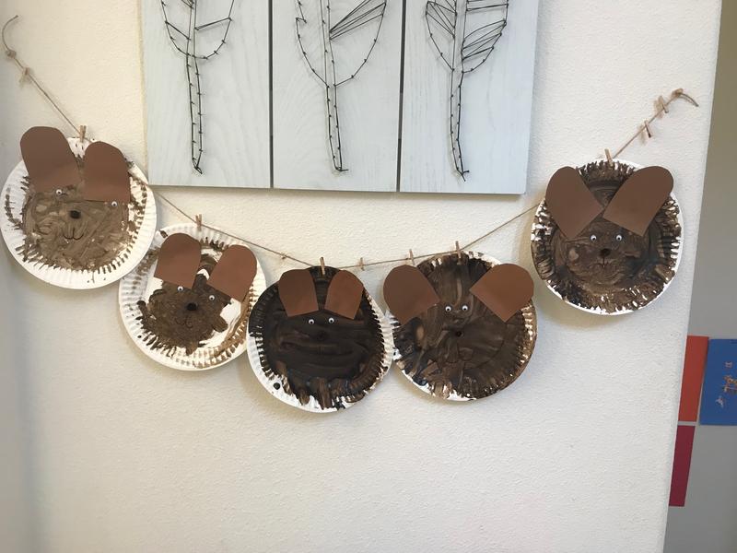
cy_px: 276
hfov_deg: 63.4
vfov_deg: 49.7
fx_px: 596
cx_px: 368
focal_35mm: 28
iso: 32
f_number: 1.8
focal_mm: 3.99
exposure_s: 1/24
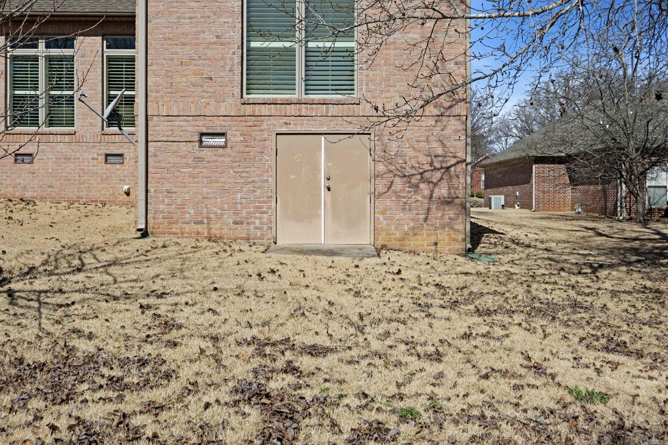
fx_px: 668
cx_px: 334
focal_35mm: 36
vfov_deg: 36.9
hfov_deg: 53.1
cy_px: 222
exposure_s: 1/160
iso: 200
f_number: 8
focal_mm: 24
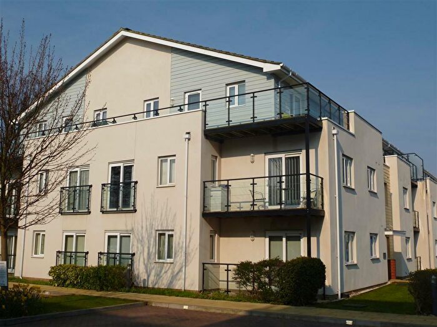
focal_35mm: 38
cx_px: 218
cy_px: 164
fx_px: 480
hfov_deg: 49.0
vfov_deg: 37.7
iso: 100
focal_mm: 6.8
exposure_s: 1/2000
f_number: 3.8
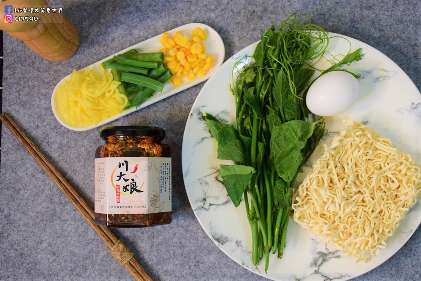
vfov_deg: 26.5
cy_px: 140
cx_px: 210
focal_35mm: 51
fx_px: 596
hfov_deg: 38.9
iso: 1600
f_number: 5.6
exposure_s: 1/125
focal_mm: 34
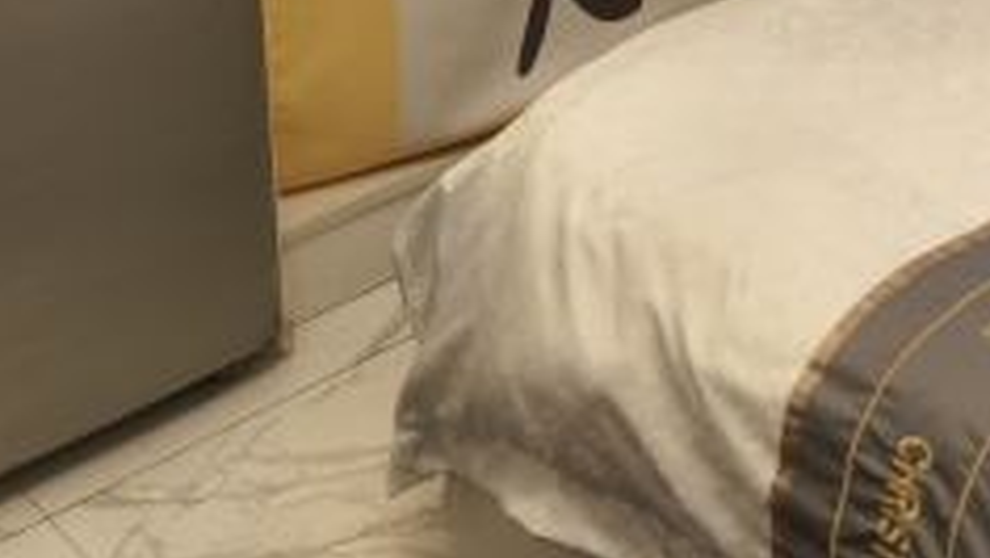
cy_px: -587
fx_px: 2232
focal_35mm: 85
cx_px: 860
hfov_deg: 24.4
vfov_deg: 12.4
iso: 263
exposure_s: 1/100
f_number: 1.75
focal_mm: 8.67
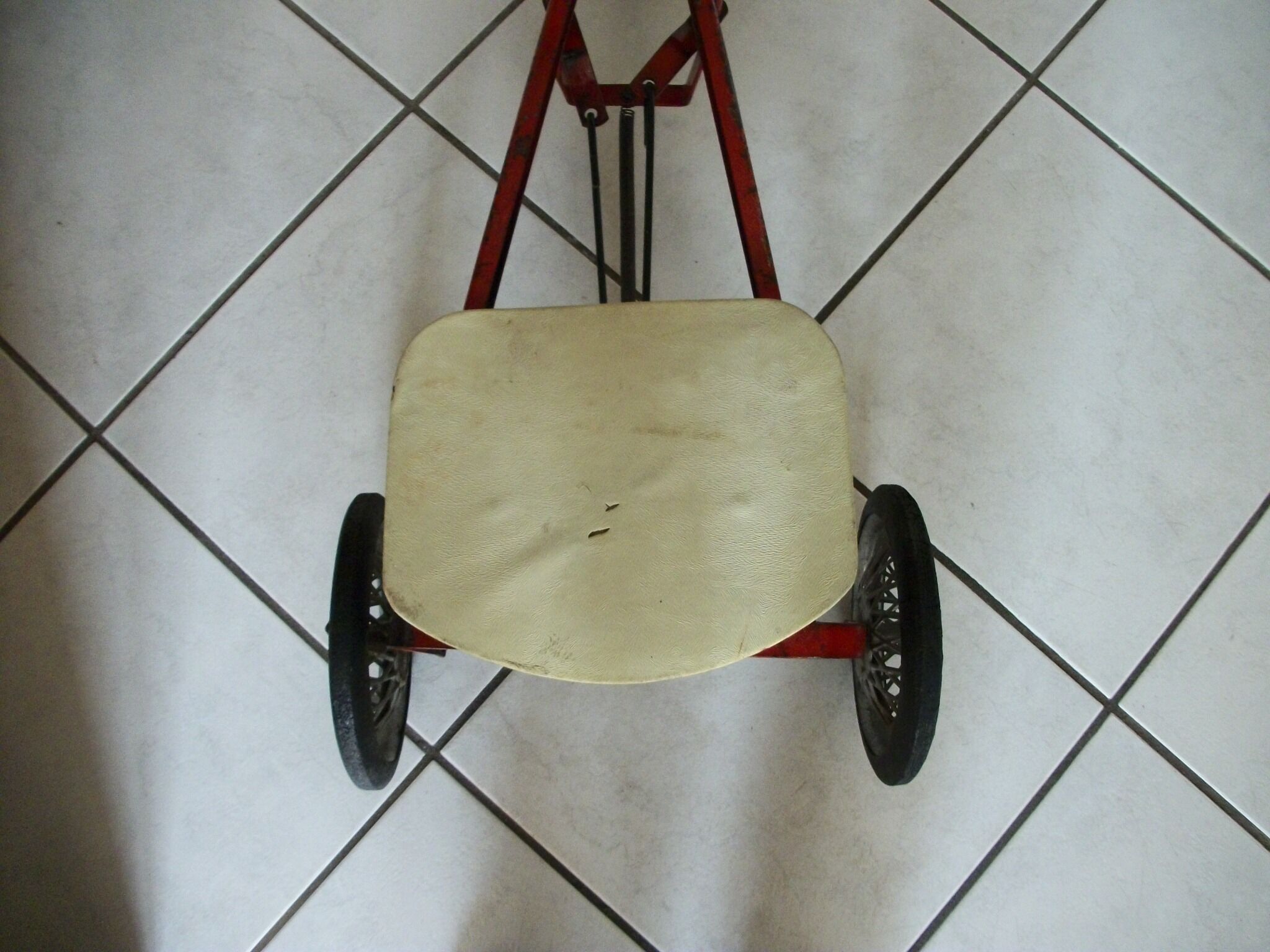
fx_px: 1174
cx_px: 635
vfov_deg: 44.2
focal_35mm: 32
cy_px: 476
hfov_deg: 56.8
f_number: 2.9
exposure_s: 1/8
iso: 239
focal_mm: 5.7
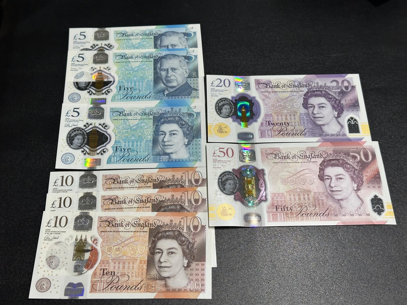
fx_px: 564
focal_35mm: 48
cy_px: 152
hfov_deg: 39.7
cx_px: 204
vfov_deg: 30.3
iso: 80
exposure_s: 1/50
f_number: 1.78
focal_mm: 6.86
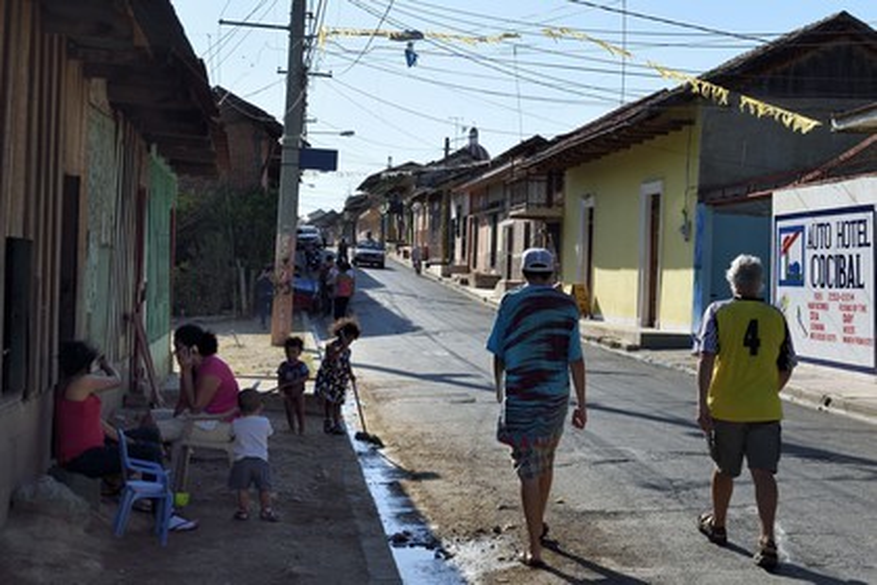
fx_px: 1364
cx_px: 438
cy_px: 292
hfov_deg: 35.6
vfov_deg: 24.2
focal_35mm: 56
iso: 200
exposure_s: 1/250
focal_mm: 56
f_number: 11
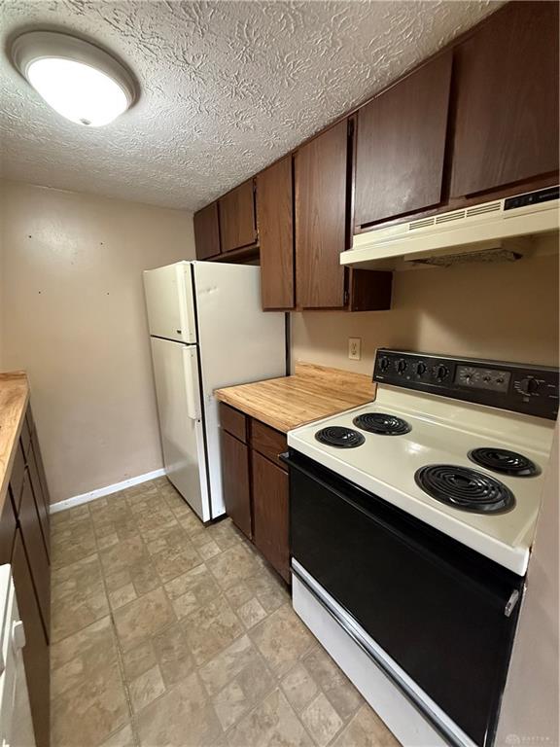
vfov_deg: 102.1
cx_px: 280
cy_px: 374
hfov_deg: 85.7
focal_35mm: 14
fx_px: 302
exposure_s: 1/60
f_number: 2.2
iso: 800
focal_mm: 2.22
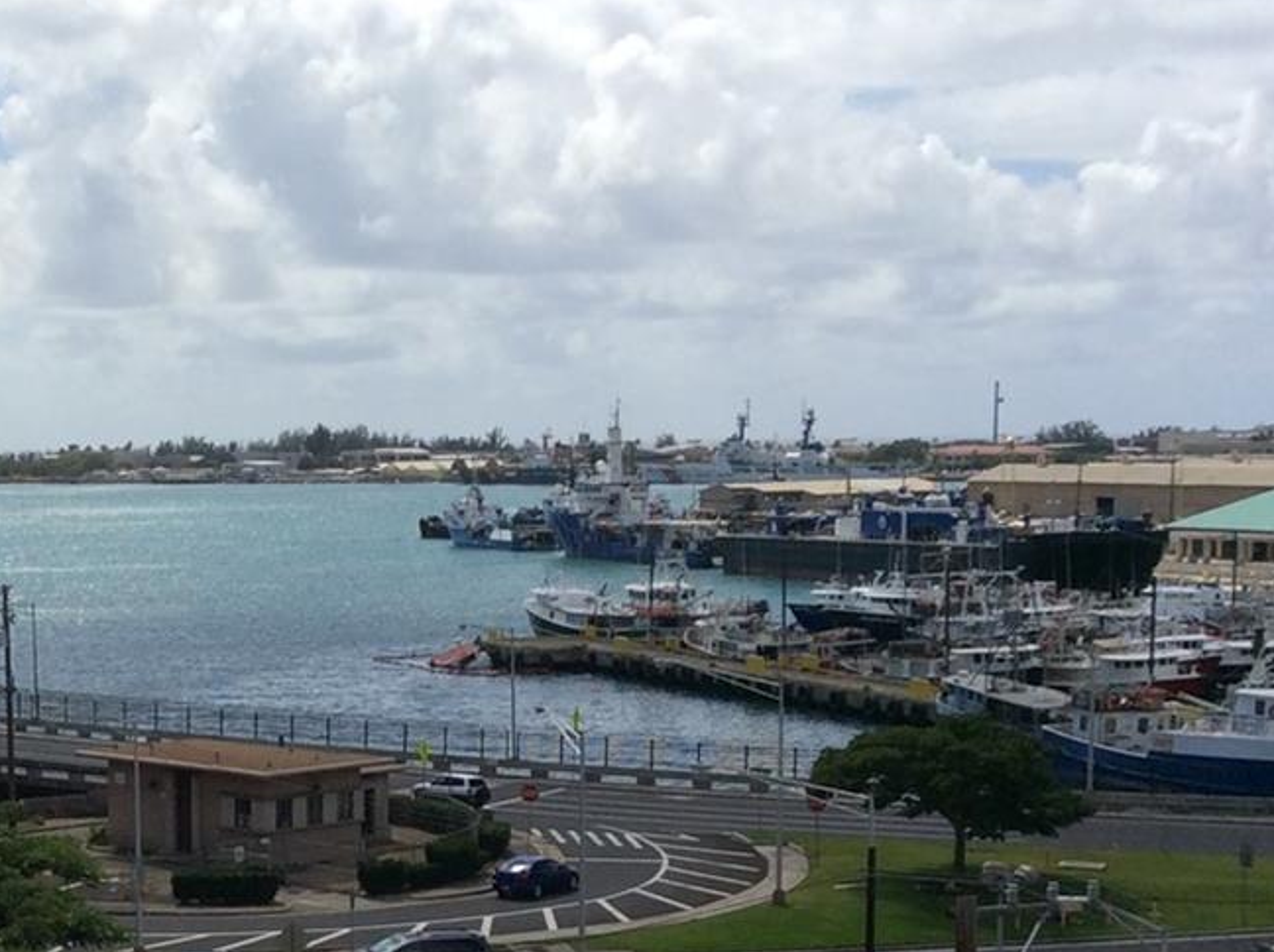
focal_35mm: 79
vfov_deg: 18.5
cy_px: 714
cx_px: 55
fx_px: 2903
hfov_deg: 23.9
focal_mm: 3.3
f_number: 2.4
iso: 32
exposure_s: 1/3012
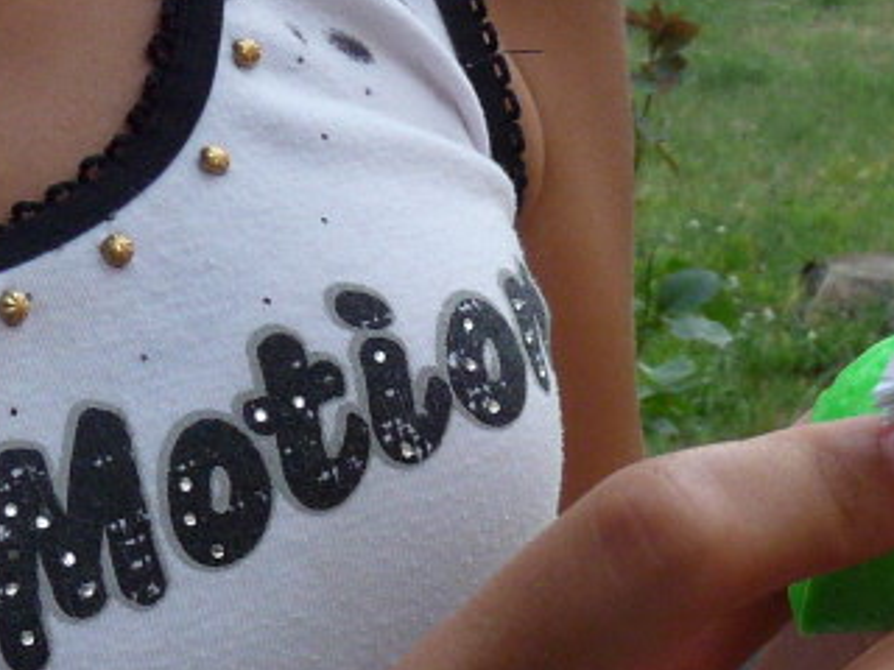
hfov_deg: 19.2
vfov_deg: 14.7
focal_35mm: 100
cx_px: 858
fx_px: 2583
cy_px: 586
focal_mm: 5
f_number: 3.6
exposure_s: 1/250
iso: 250
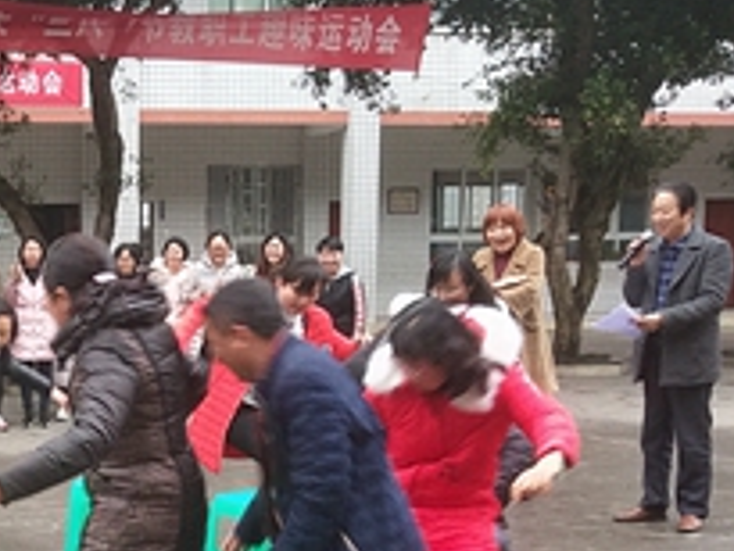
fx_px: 1549
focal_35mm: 73
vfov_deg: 19.9
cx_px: 29
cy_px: 478
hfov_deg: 25.5
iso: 248
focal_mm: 3.95
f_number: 1.8
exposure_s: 1/50
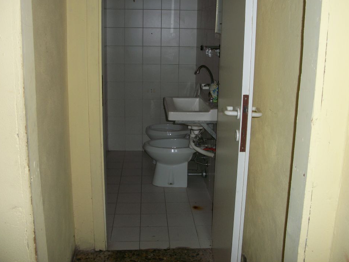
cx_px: 167
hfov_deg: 49.0
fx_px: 383
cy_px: 122
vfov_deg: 37.7
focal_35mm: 38
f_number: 3.1
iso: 80
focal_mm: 6.3
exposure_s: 1/30
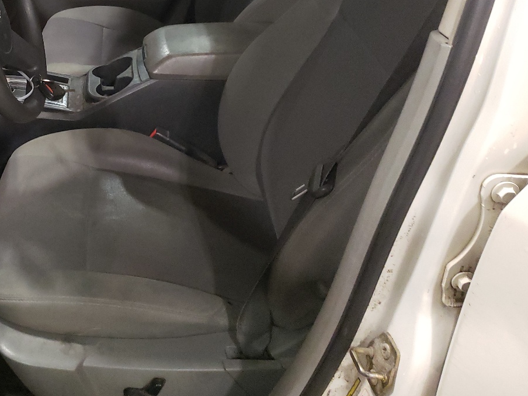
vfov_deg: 30.5
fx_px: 702
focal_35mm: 46
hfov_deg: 39.0
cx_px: 75
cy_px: 65
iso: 478
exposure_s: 1/24
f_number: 1.5
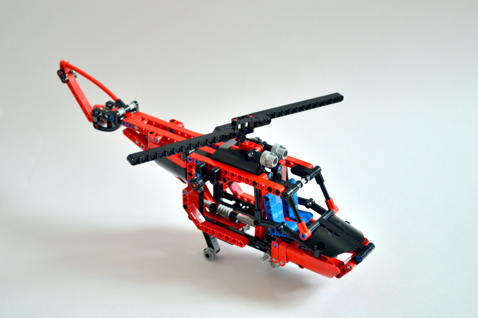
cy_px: 159
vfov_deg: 22.6
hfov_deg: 33.4
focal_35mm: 60
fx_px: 796
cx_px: 239
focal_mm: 40
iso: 800
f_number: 5.3
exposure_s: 1/10
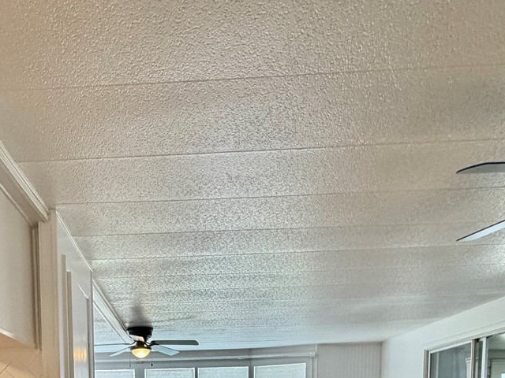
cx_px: 155
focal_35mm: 35
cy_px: 468
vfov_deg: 32.6
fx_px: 511
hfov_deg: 51.3
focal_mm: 2.22
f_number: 2.2
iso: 250
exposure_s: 1/120
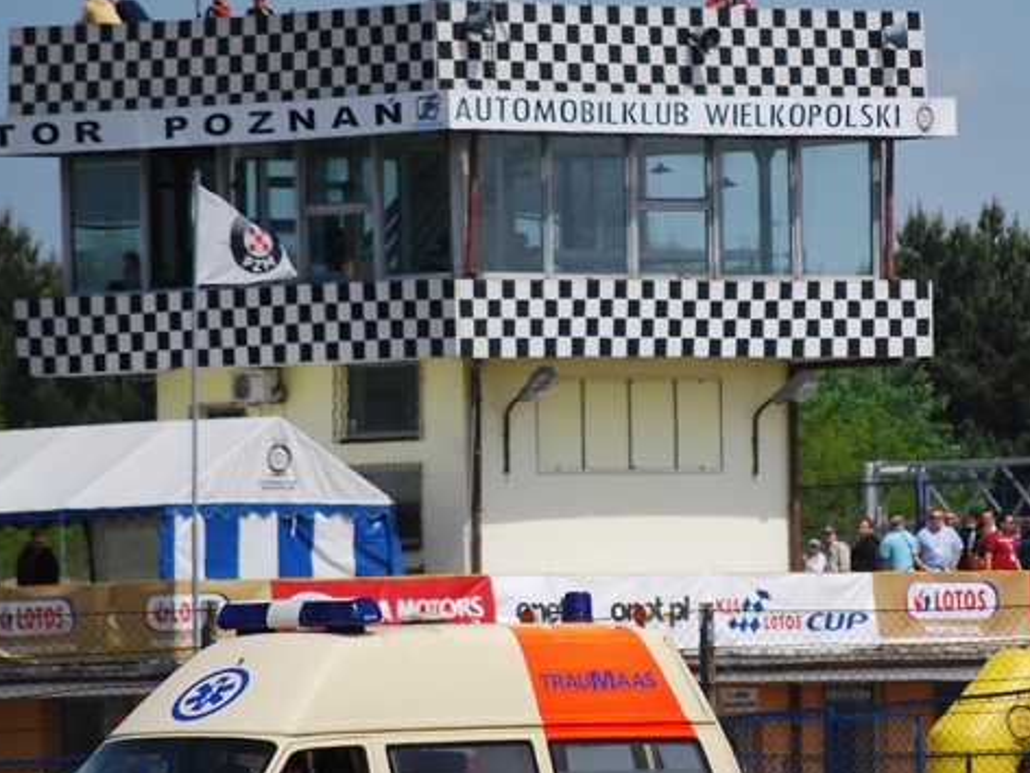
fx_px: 17347
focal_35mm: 583
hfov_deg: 3.4
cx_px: 759
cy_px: 367
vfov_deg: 2.6
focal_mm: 200
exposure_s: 1/1000
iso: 160
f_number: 5.6
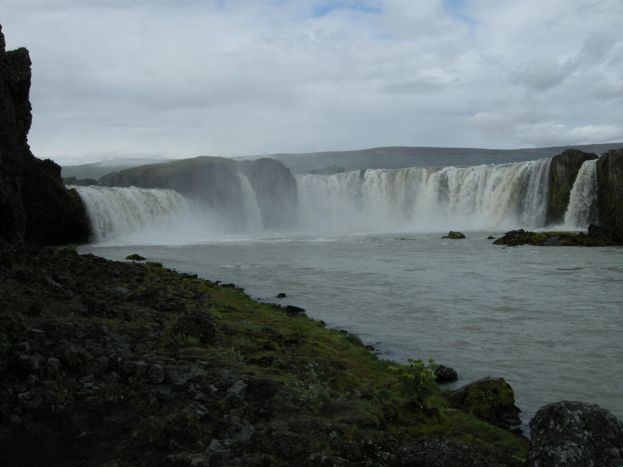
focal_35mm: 35
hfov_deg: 52.6
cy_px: 234
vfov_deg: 40.7
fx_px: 630
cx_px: 312
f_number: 6.8
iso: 100
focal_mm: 7.5
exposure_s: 1/310
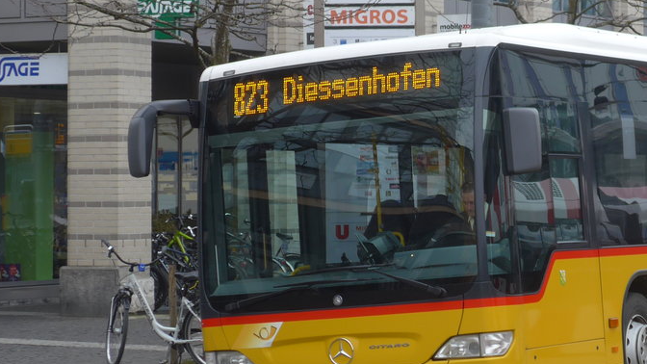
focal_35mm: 144
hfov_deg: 14.8
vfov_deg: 8.4
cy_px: 115
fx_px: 2470
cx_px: 549
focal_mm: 15
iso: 80
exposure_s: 1/125
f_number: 4.2
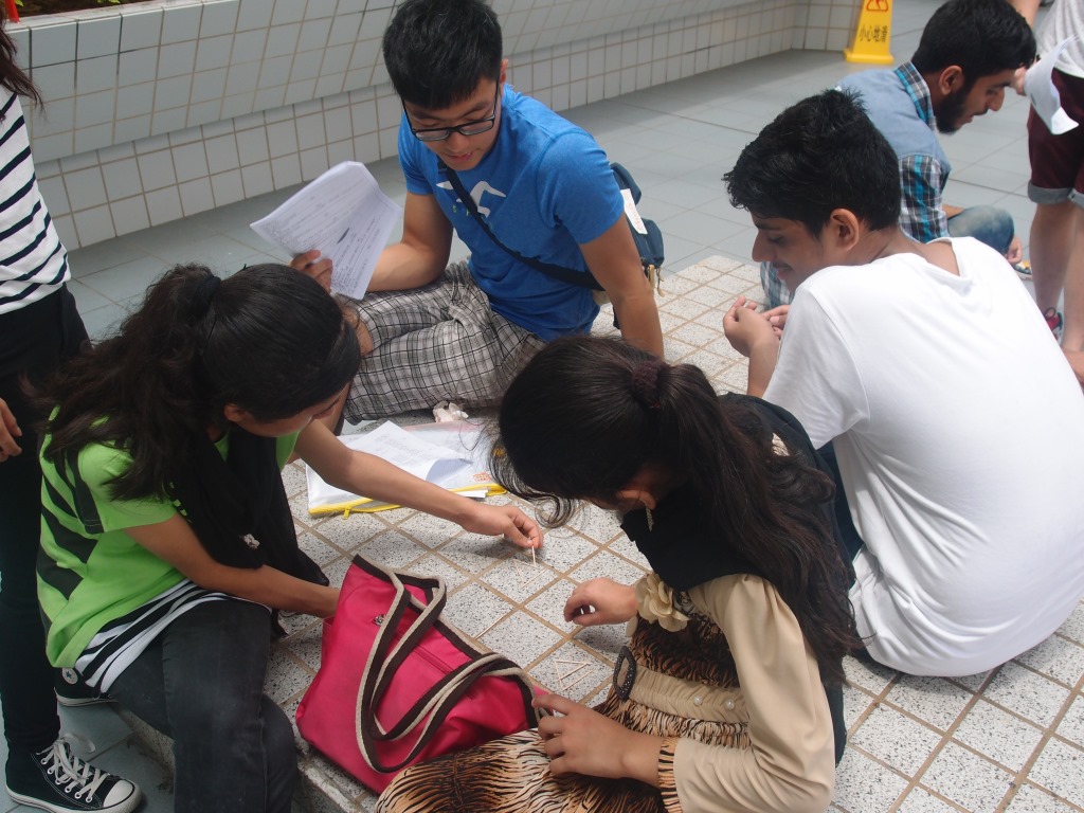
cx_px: 542
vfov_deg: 44.2
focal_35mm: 32
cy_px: 406
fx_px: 1002
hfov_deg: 56.8
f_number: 2.5
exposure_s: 1/320
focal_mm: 6.87
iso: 100
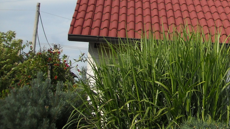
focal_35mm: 81
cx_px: 243
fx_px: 494
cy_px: -28
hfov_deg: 24.7
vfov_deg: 14.4
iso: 64
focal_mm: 5.7
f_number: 5.6
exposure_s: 1/296
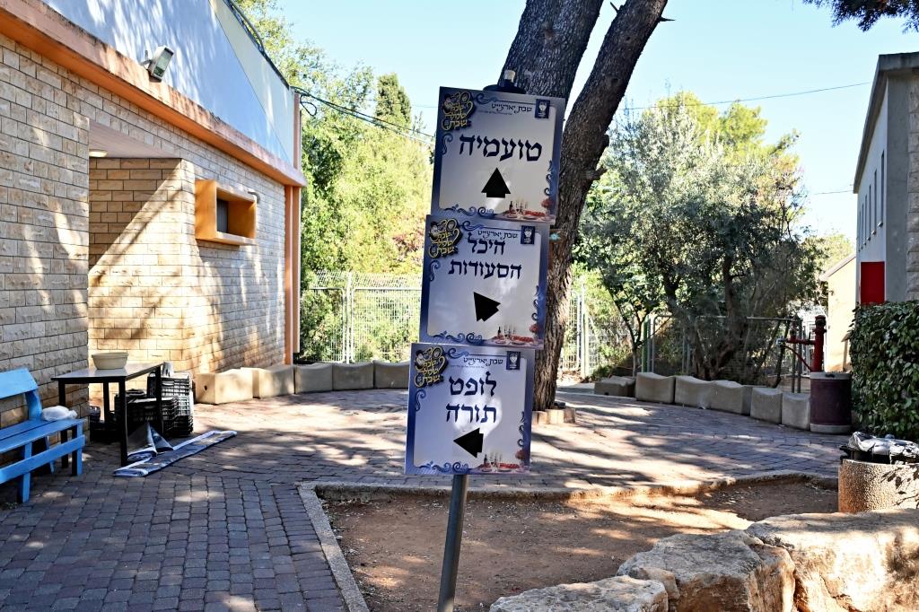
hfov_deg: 53.1
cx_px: 460
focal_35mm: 36
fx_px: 919
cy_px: 306
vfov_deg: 36.8
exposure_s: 1/1600
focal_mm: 24
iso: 640
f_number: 4
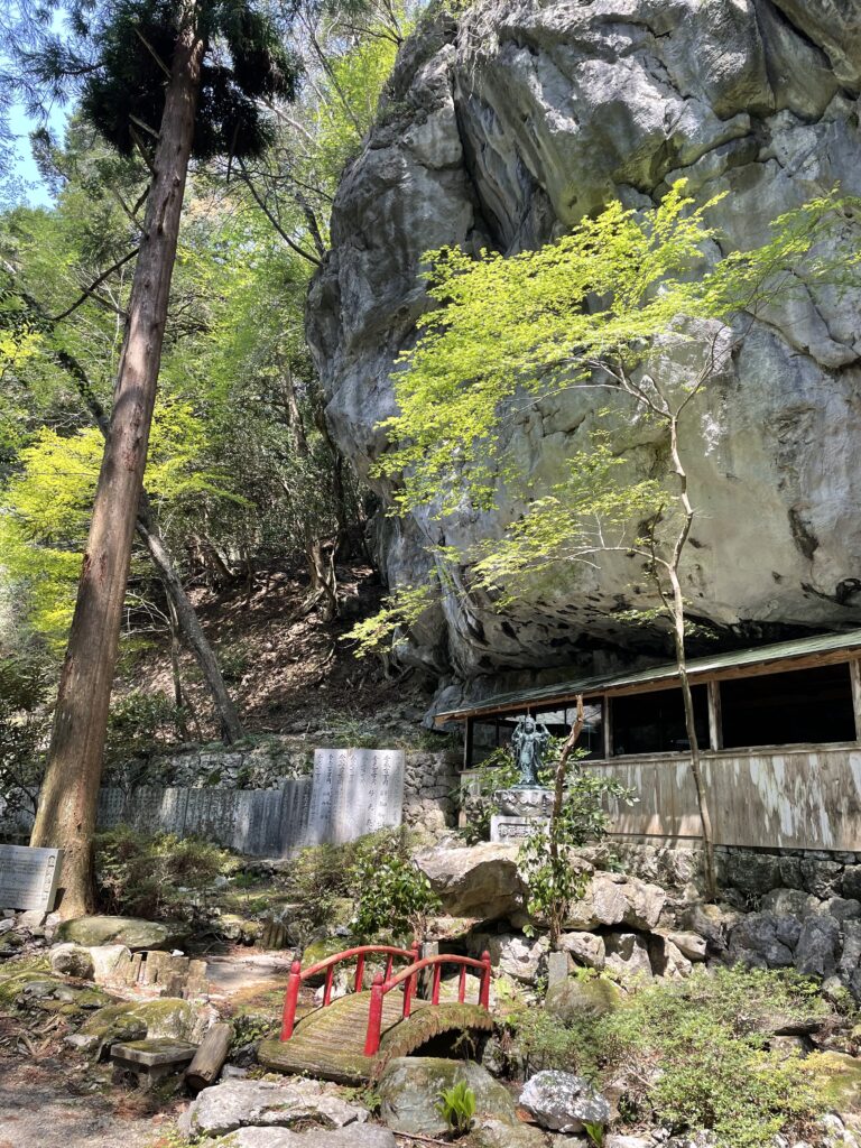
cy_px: 574
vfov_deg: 67.3
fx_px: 862
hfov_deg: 53.1
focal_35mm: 26
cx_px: 430
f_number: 1.6
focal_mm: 4.2
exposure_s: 1/275
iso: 32
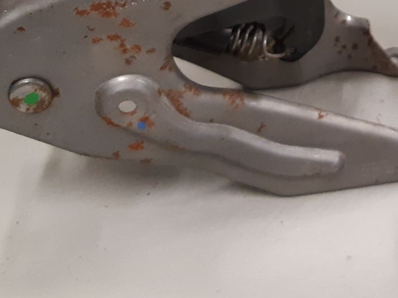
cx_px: 376
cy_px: -120
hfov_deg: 24.7
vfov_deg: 17.8
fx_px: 873
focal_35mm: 76
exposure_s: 1/50
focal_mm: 3.93
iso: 200
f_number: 1.7
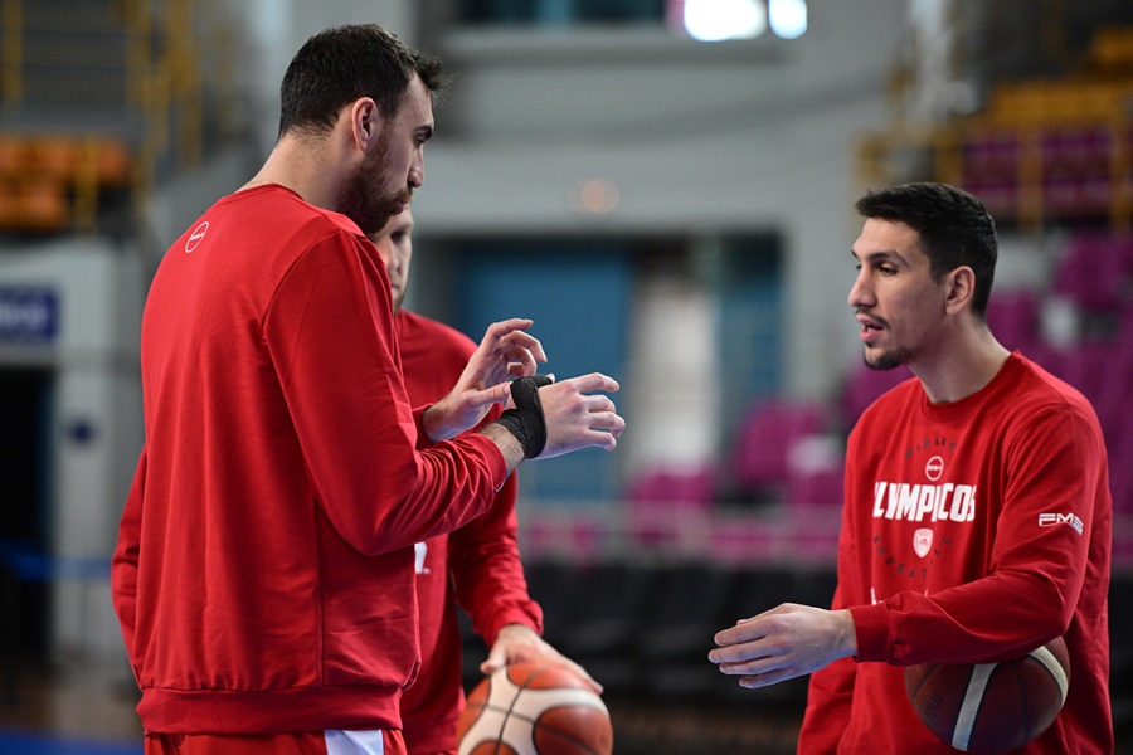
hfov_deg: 10.3
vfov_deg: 6.9
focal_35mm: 200
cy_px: 378
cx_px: 566
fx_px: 6294
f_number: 2.8
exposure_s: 1/320
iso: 2500
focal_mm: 200
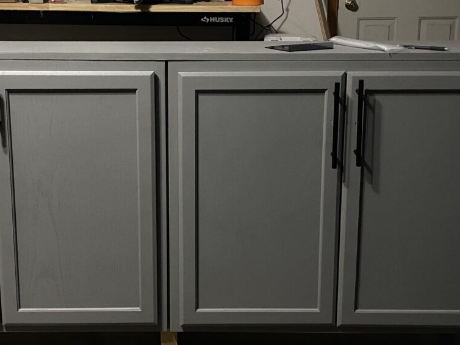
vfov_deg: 27.4
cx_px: 183
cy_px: 127
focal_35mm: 53
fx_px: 704
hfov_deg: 36.0
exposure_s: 1/24
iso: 800
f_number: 1.8
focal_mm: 4.25
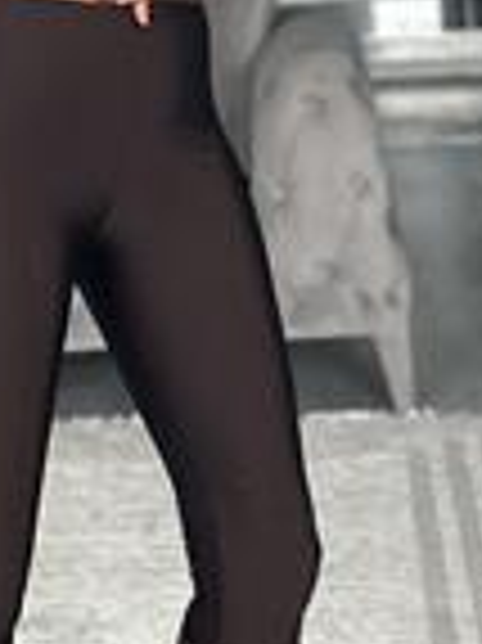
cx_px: 0
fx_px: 3161
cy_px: 230
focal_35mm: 170
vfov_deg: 11.6
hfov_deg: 8.7
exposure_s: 1/60
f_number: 1.78
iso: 320
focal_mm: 6.86
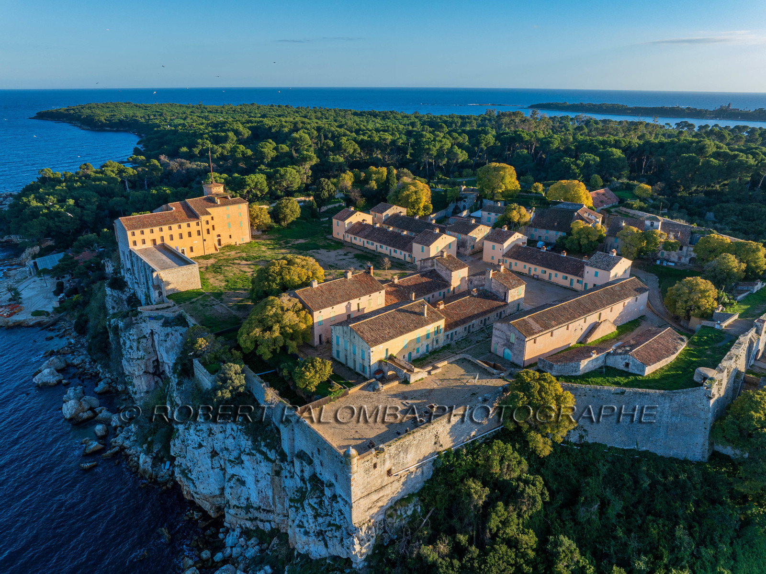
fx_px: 531
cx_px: 383
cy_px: 287
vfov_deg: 56.8
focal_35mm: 24
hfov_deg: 71.6
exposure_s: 1/100
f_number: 8
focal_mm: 12.3
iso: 100
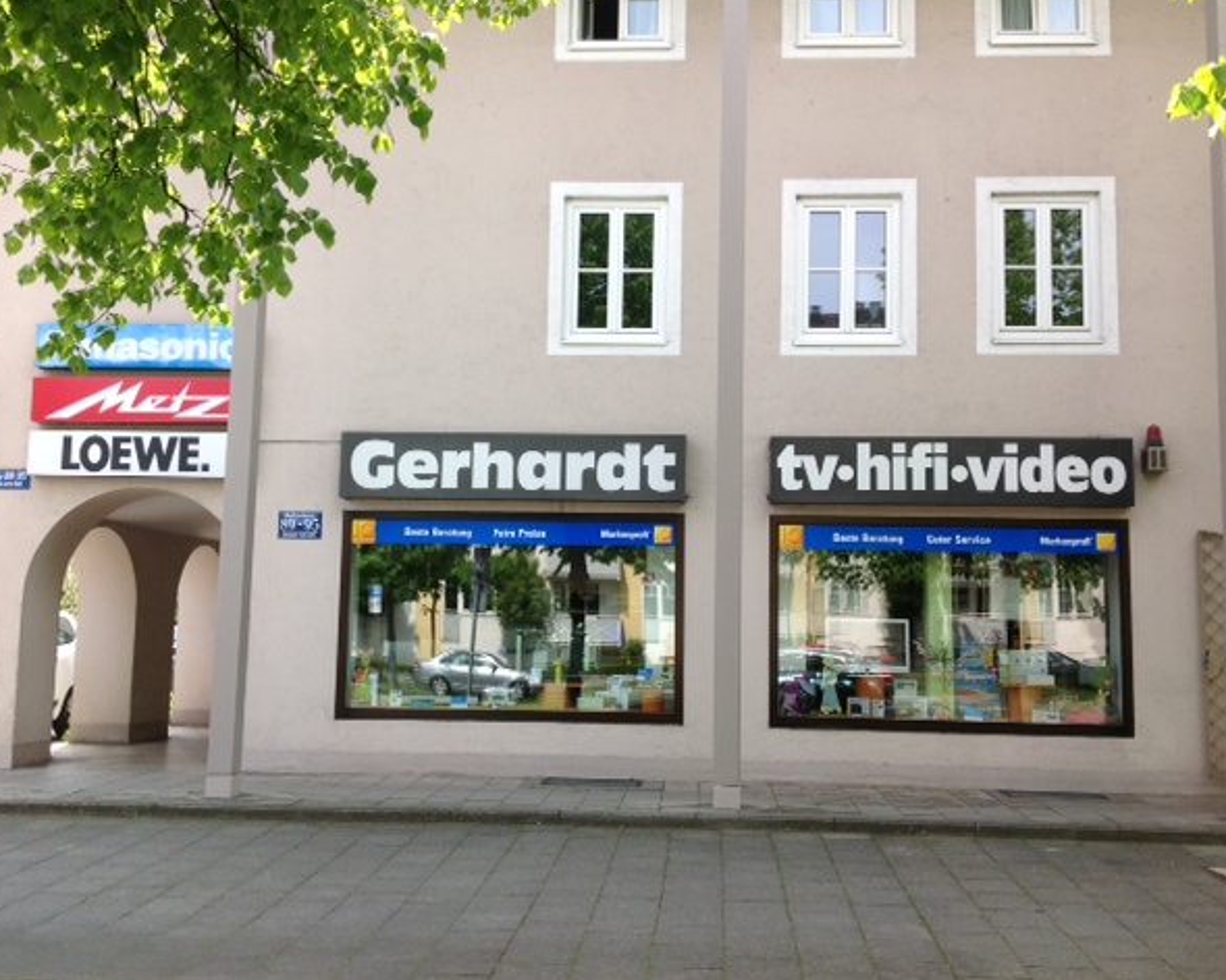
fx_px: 1343
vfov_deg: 40.1
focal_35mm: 37
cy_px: 488
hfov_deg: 49.1
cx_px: 634
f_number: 2.4
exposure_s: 1/465
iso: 50
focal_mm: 4.28
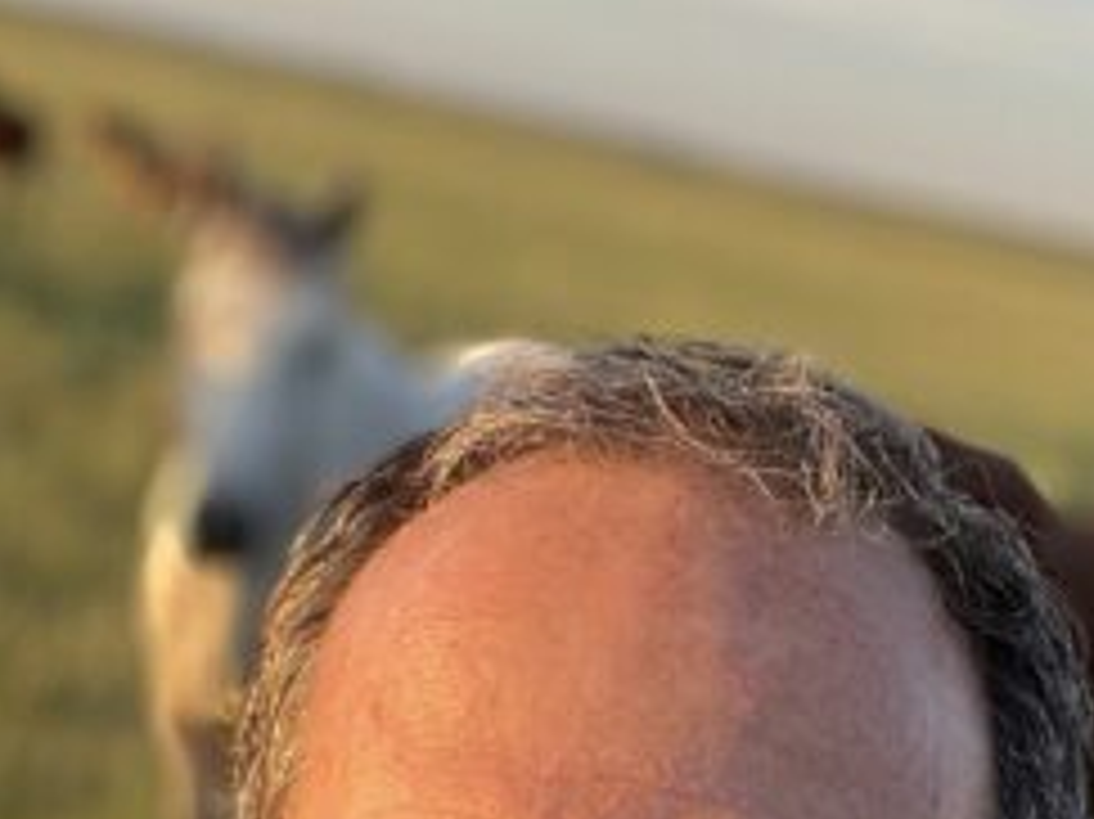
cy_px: 860
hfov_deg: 20.5
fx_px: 3001
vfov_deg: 15.2
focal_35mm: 95
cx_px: 783
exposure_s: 1/121
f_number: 2.2
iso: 32
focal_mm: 2.71
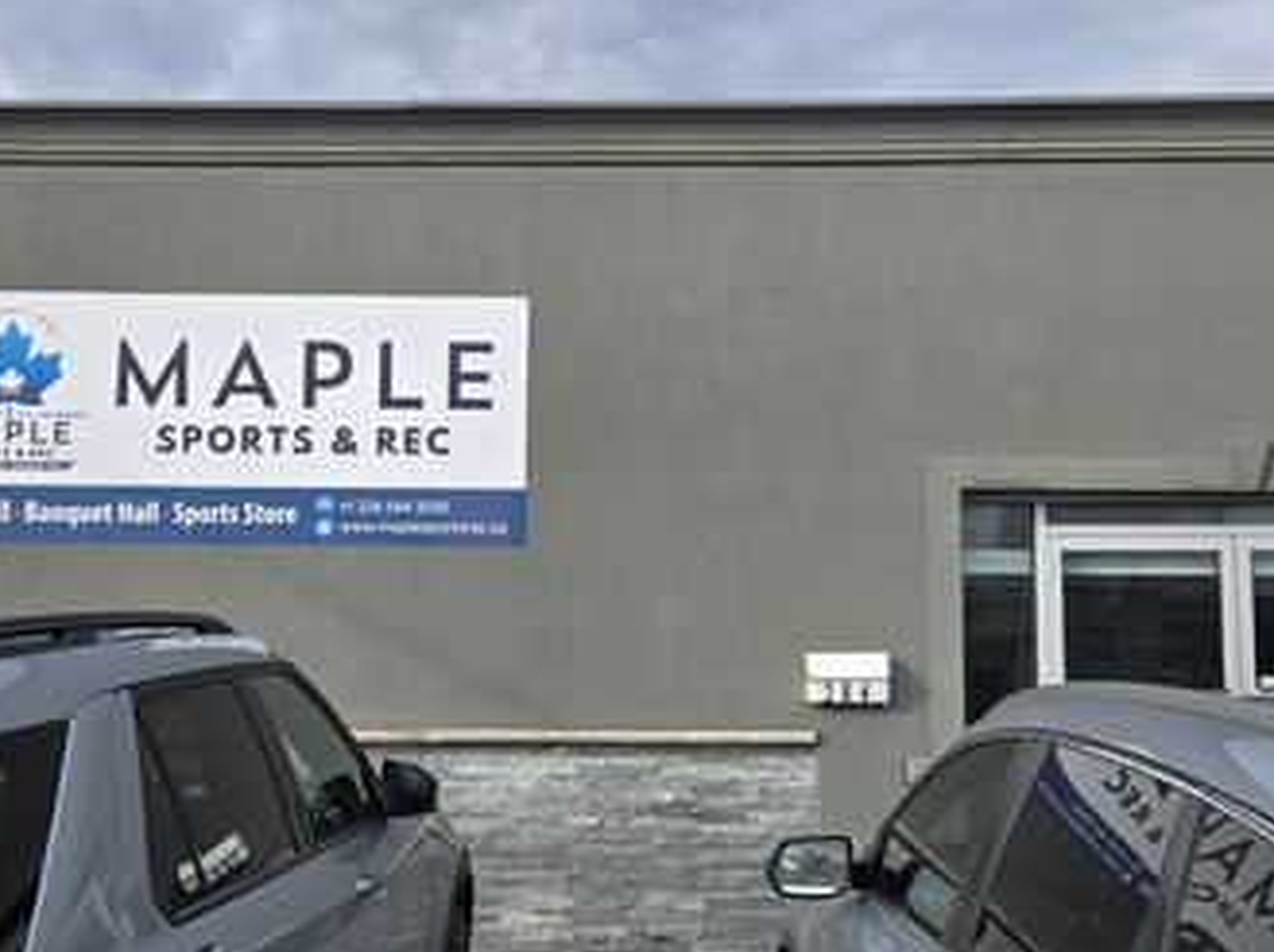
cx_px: 682
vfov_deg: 34.2
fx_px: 1544
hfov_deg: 44.8
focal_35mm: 42
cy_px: 538
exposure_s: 1/2510
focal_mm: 5.4
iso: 80
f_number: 1.8
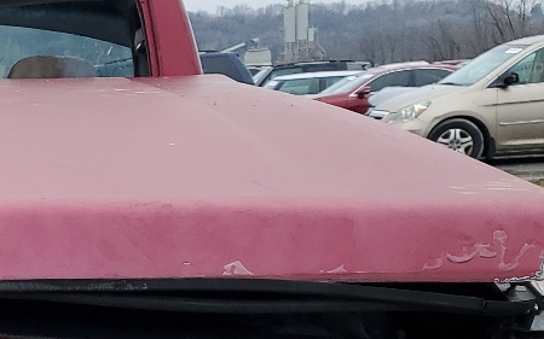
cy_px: 498
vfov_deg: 12.7
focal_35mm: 98
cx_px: -178
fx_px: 1453
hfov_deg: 19.4
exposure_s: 1/500
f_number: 1.5
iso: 50
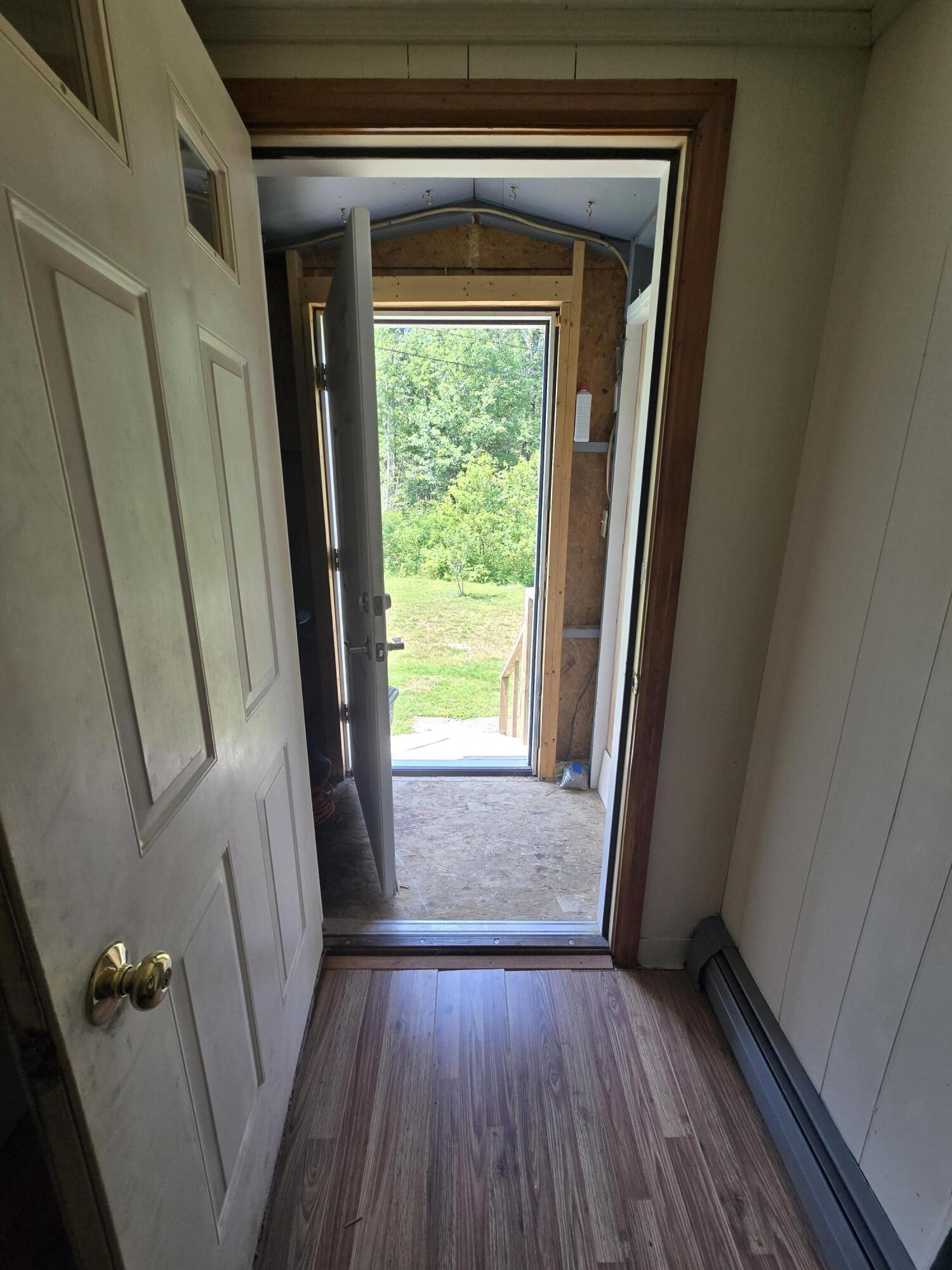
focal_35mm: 13
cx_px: 476
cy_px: 635
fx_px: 477
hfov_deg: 89.9
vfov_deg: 106.2
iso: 50
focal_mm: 2.2
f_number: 2.2
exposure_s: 1/133
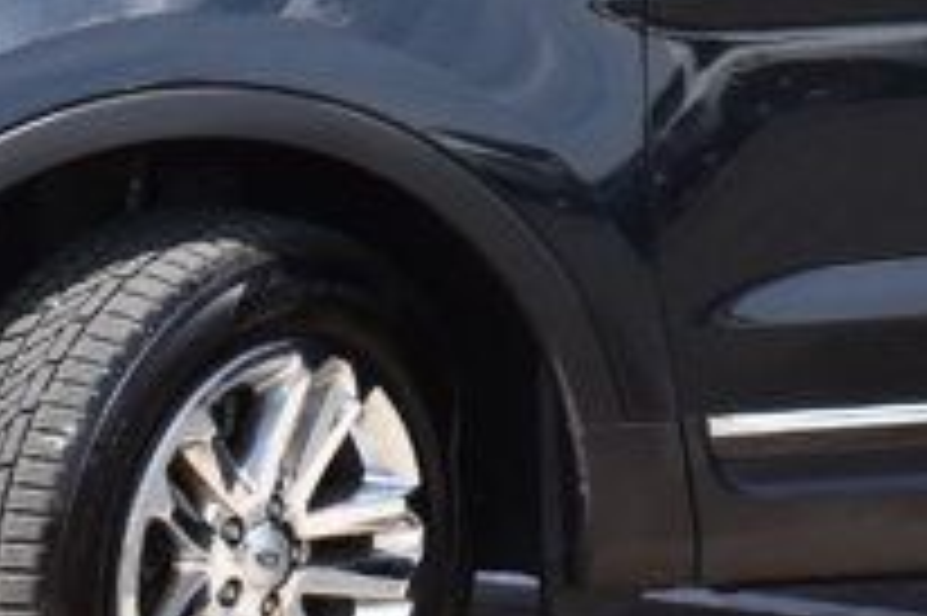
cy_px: -238
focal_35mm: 268
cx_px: 1026
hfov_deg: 7.6
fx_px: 6895
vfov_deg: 5.1
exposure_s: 1/320
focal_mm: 36
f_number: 10
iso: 400
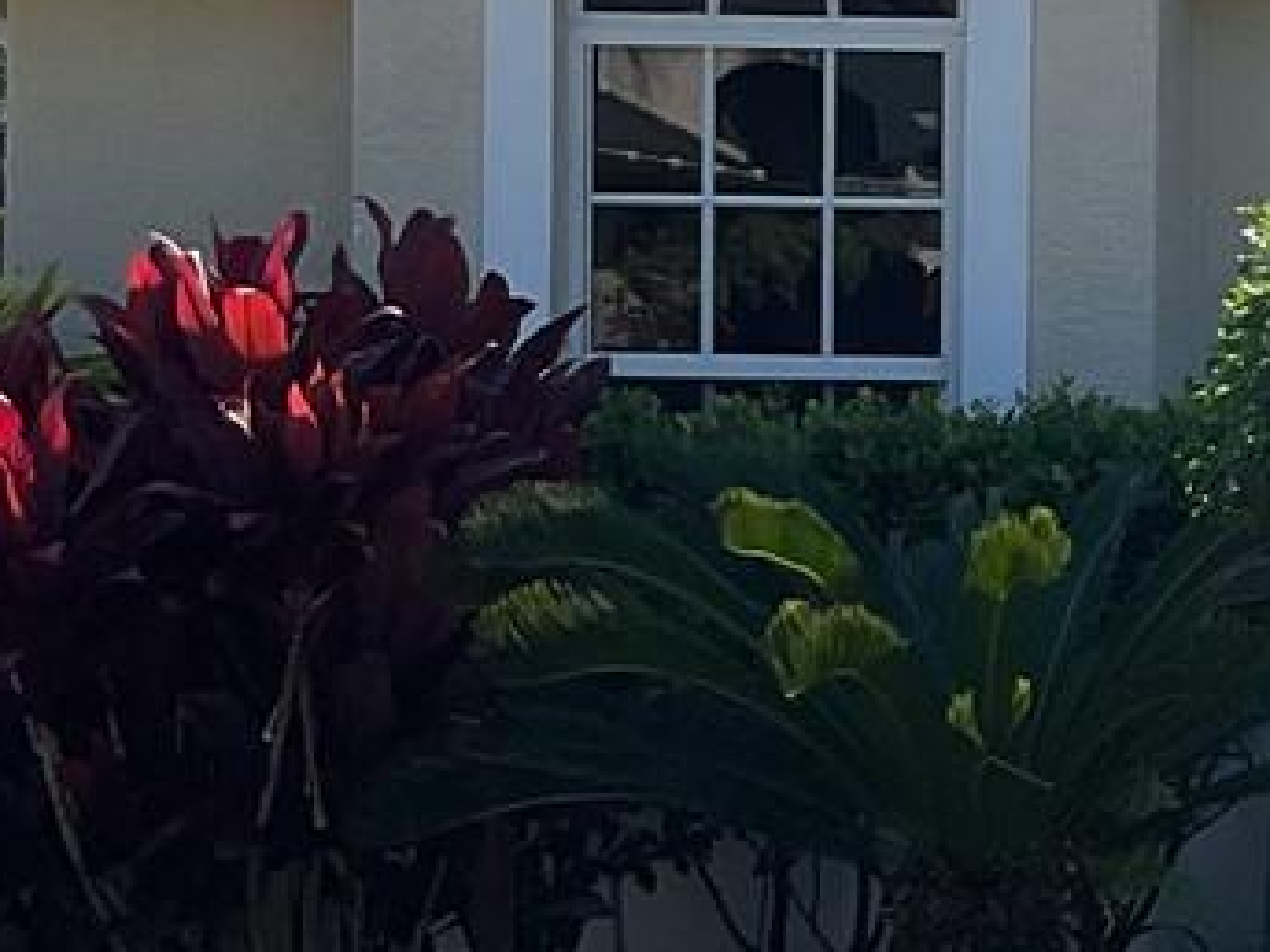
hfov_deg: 13.5
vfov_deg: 11.0
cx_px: 2104
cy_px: 399
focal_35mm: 135
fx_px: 4953
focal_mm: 3
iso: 16
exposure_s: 1/2801
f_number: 1.8
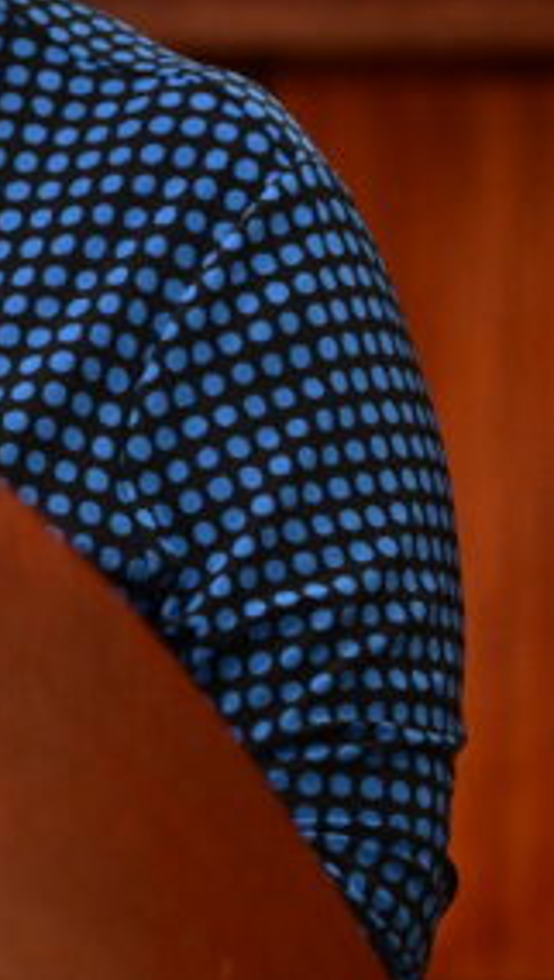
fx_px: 18586
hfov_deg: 1.7
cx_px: -757
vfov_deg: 3.0
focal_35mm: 714
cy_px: 249
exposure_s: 1/125
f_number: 2.8
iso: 2000
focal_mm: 190
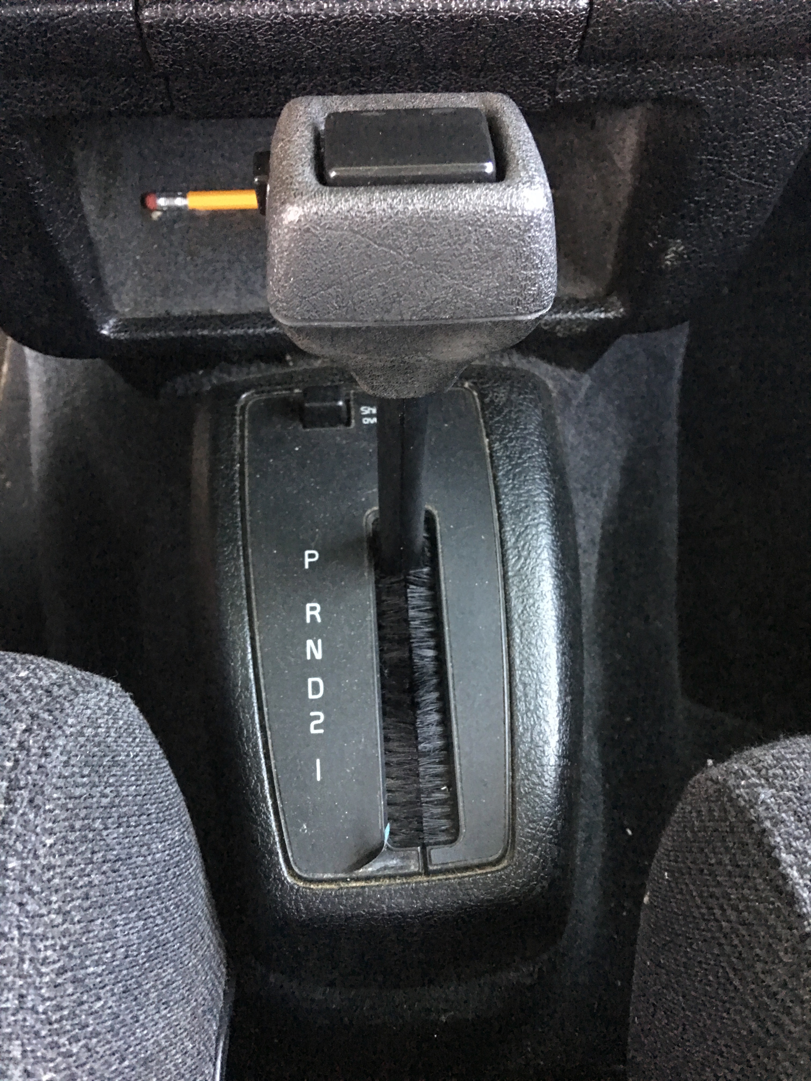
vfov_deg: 61.7
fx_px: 906
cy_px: 540
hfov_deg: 48.2
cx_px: 406
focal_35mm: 29
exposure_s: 1/4
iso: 200
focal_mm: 4.15
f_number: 2.2
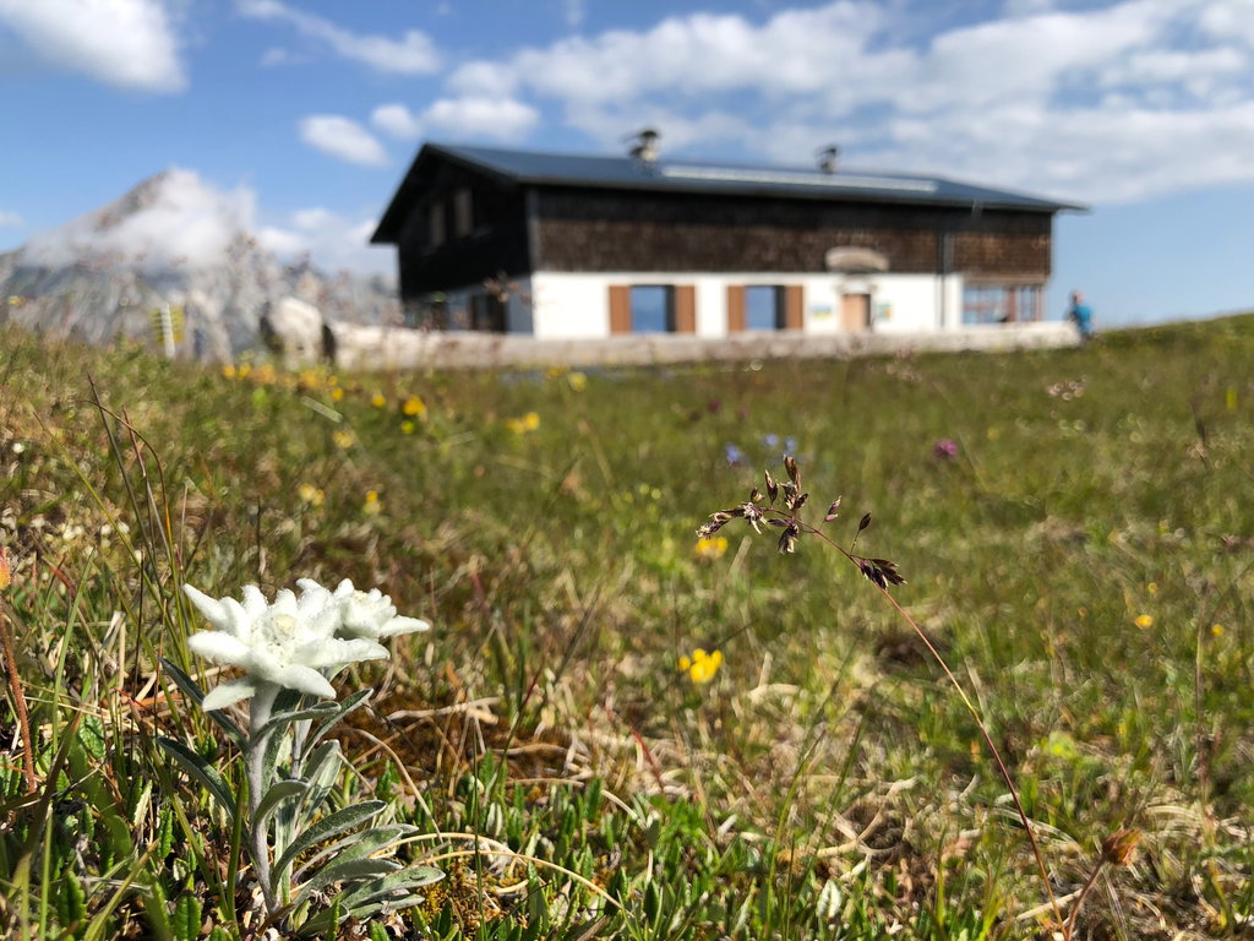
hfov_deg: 63.4
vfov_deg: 49.7
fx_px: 1014
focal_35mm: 28
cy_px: 470
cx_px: 627
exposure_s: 1/1715
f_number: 1.8
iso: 20
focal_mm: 4
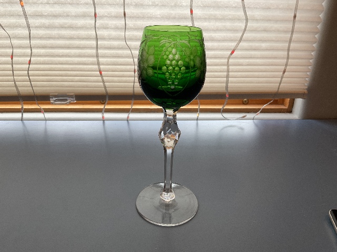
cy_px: 126
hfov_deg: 61.7
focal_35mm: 29
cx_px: 168
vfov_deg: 48.2
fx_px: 282
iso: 40
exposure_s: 1/120
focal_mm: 3
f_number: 1.8
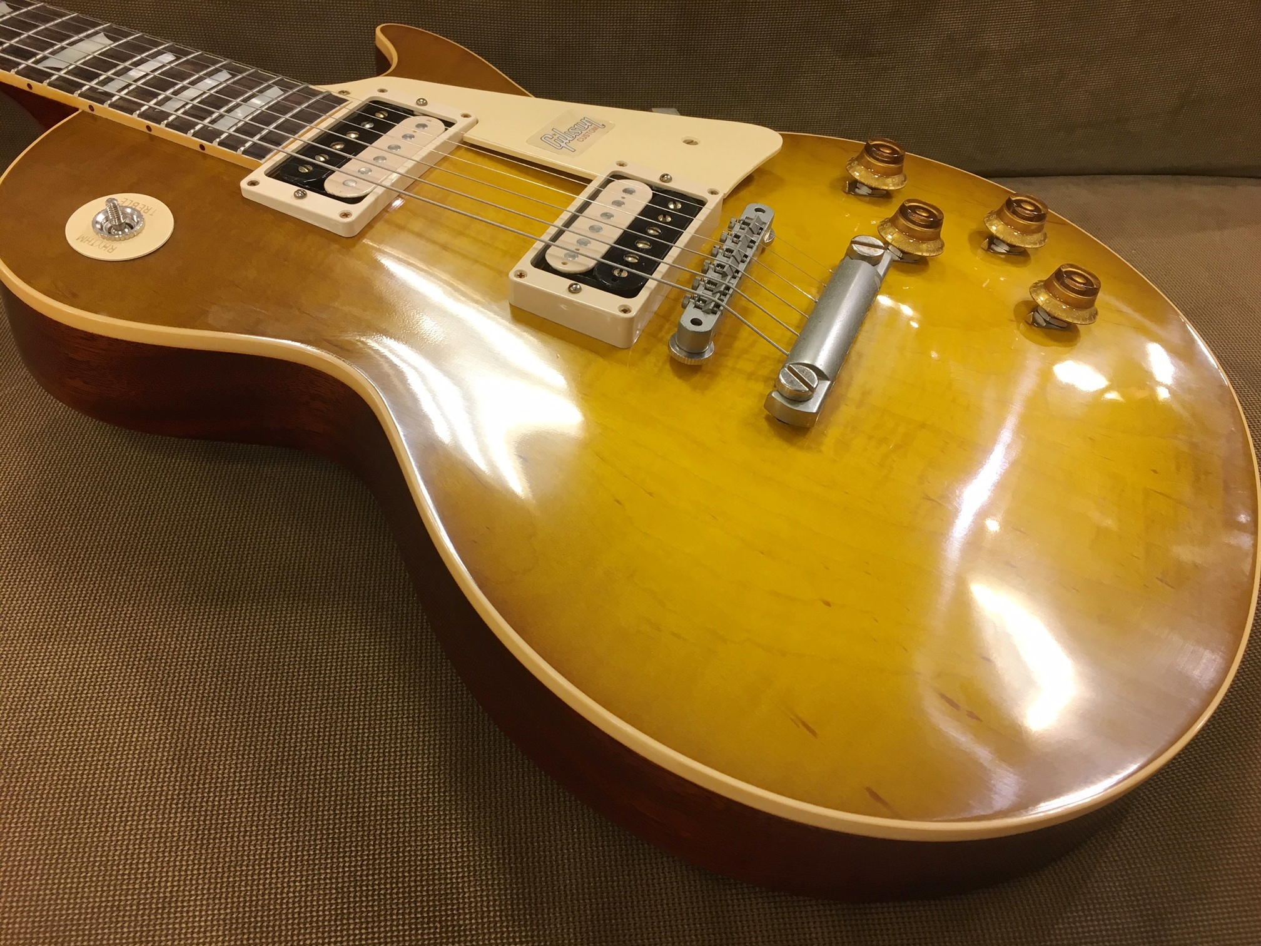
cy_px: 473
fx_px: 1056
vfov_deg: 48.2
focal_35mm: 29
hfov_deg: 61.7
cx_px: 630
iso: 64
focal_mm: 4.15
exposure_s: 1/30
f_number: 2.2
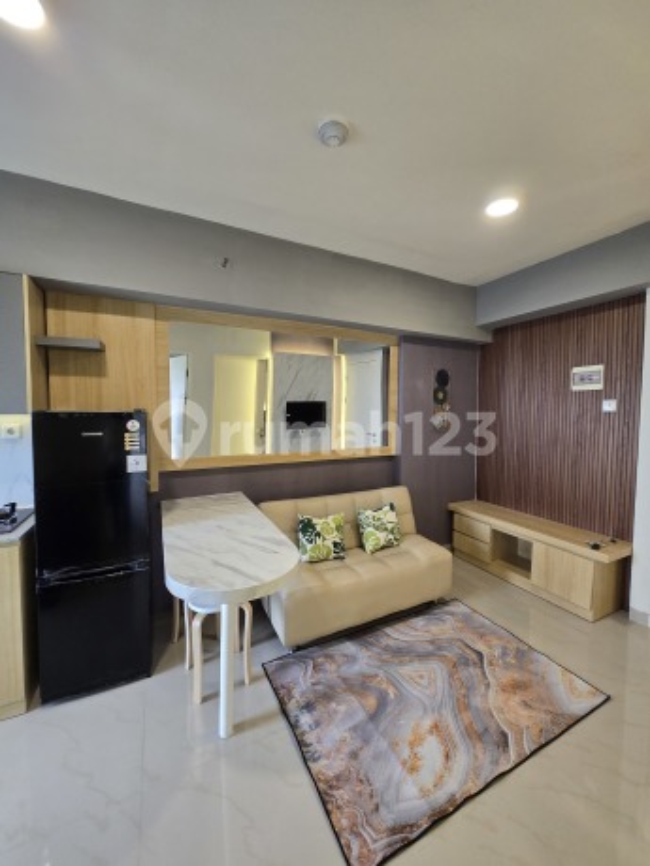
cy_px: 433
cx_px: 325
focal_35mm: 13
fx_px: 325
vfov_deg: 106.2
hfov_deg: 89.9
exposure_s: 1/50
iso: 160
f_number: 2.2
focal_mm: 1.7
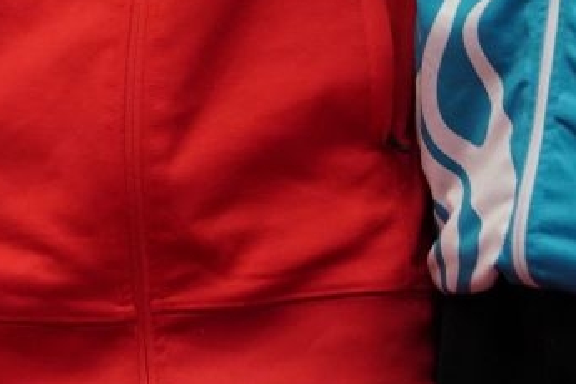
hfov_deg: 2.0
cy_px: -436
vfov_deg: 1.3
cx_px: -270
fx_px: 16511
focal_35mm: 1032
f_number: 2.8
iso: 1250
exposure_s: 1/500
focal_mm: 198
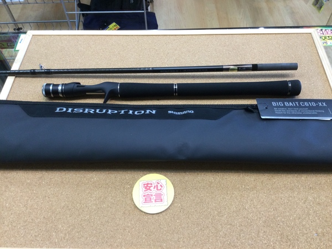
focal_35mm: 31
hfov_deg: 58.4
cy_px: 124
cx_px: 166
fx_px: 297
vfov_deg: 45.4
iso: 80
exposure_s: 1/30
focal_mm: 3.3
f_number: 2.4
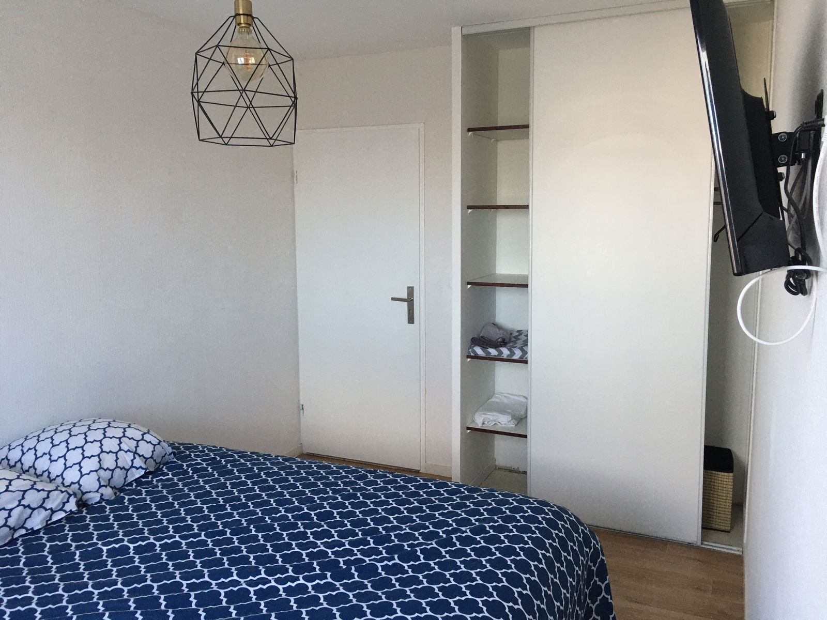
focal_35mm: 29
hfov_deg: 61.7
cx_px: 414
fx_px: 693
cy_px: 310
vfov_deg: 48.2
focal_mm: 4.15
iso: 50
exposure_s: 1/33
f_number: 2.2
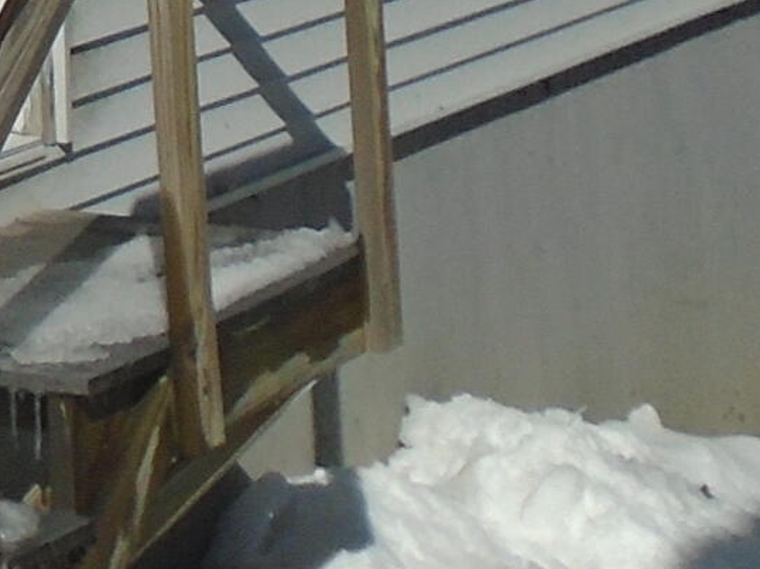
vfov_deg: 9.3
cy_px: -743
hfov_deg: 12.5
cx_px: -585
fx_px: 3182
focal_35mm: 145
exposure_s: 1/640
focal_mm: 4.6
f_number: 8
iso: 100
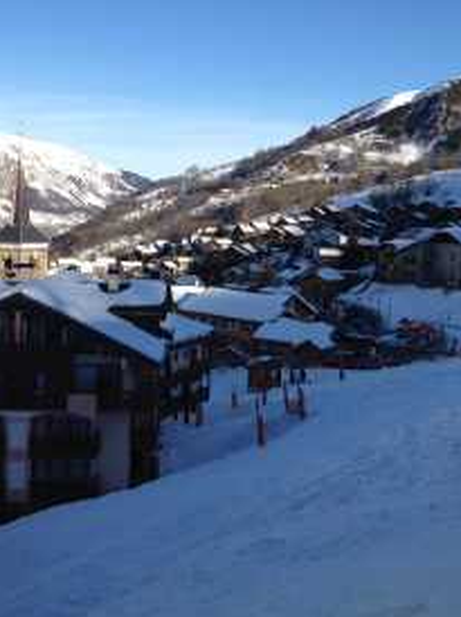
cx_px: 229
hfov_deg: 31.5
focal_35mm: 46
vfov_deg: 41.3
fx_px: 818
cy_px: 288
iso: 64
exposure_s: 1/1346
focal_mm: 4.28
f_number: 2.4
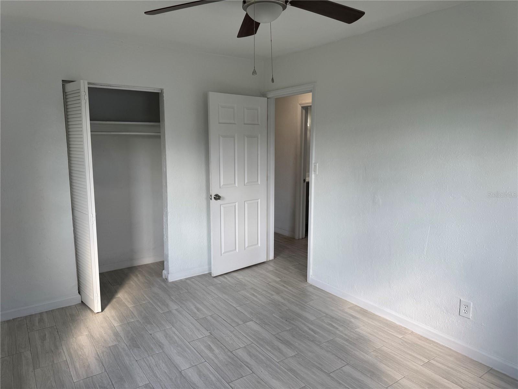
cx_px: 259
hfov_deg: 71.6
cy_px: 194
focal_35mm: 24
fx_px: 359
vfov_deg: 56.8
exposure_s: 1/341
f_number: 1.78
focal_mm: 6.76
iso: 80
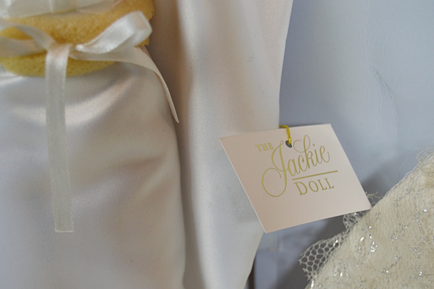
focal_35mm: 82
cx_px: 217
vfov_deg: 16.5
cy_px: 144
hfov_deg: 24.6
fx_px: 994
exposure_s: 1/60
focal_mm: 55
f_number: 5.6
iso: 800
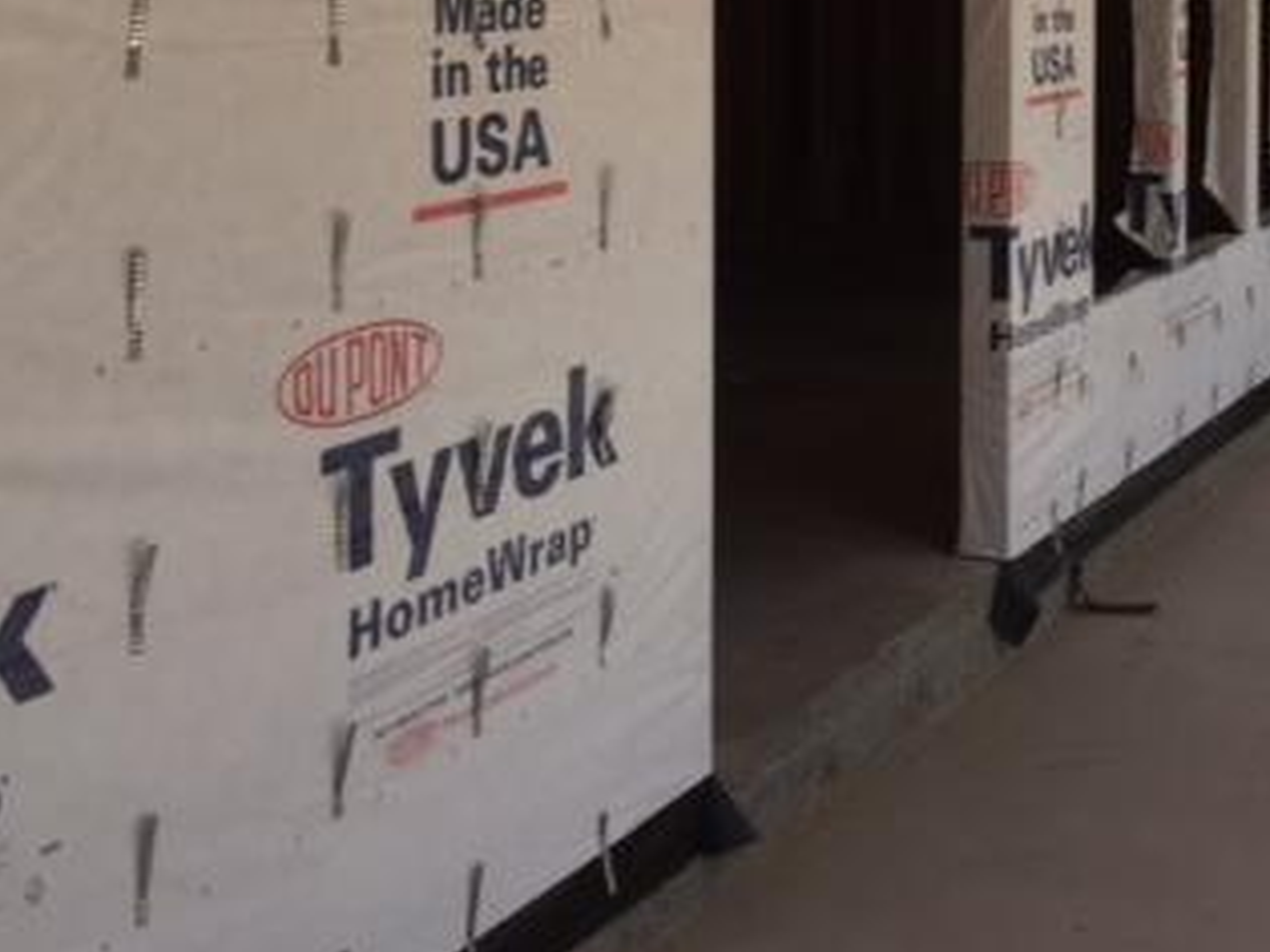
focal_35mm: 59
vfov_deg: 24.0
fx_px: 2164
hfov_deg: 31.5
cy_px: 61
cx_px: 1089
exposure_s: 1/1364
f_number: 2.2
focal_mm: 4.15
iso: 32
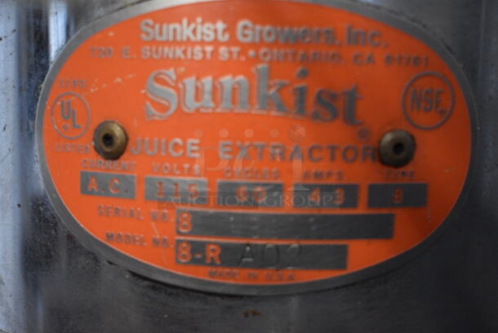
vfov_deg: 29.0
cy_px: 166
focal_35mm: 46
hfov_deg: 42.3
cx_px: 249
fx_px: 644
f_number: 4.2
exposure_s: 1/125
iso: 5600
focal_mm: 31
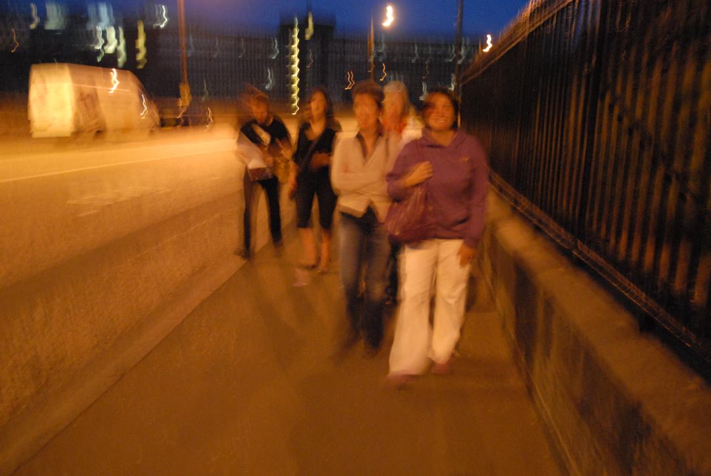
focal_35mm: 36
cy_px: 238
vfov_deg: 37.0
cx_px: 356
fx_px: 712
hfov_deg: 53.1
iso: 1600
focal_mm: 24
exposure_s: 1/3
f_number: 3.8
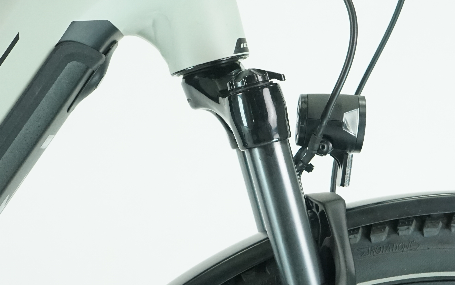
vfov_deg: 16.7
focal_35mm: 78
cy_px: 200
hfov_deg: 26.4
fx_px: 967
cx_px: 263
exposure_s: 1/200
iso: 3200
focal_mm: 34
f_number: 6.3
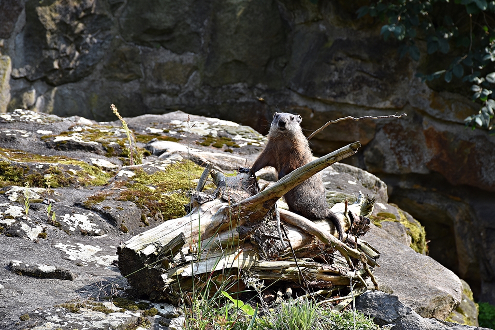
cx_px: 248
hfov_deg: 14.4
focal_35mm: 142
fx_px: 1960
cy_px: 165
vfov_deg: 9.6
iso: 200
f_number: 8
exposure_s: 1/250
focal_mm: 95
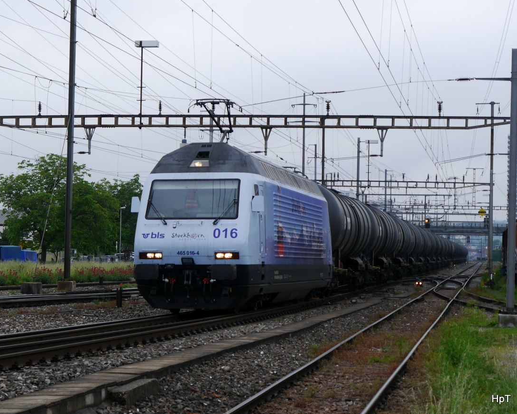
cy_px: 202
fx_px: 1086
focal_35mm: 71
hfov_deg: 26.8
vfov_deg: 21.6
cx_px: 240
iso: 160
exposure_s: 1/160
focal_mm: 33
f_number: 6.3
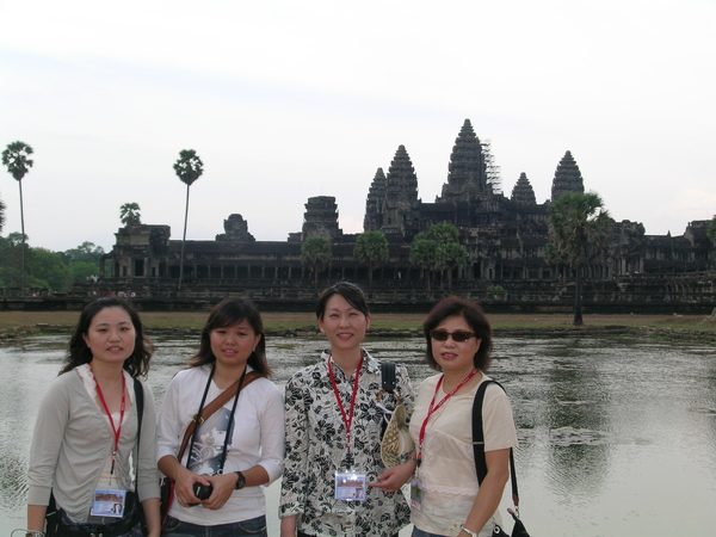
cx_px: 358
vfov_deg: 29.1
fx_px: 1034
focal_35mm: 50
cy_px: 268
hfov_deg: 38.2
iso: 71
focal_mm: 10.3
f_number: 5.4
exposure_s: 1/100
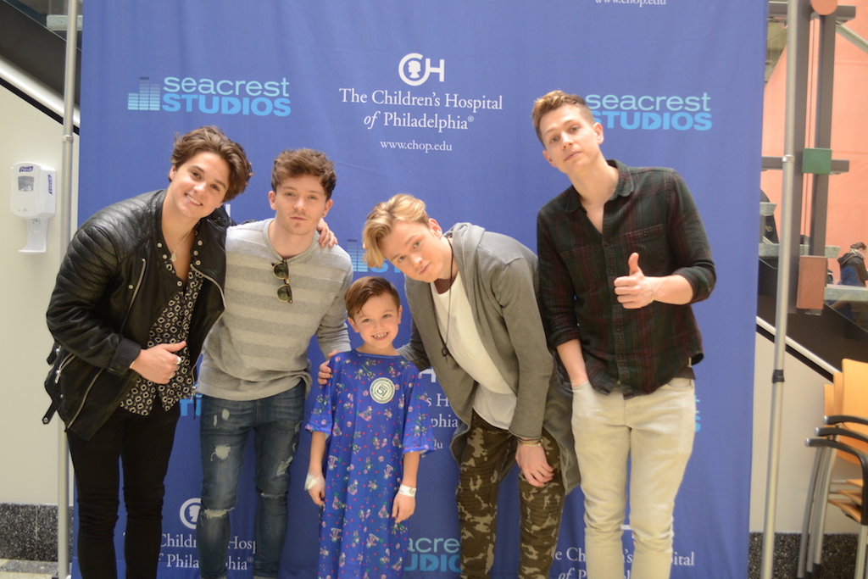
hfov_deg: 53.1
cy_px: 290
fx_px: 868
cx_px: 434
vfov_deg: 36.9
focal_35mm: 36
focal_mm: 24
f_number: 4
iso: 400
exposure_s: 1/60
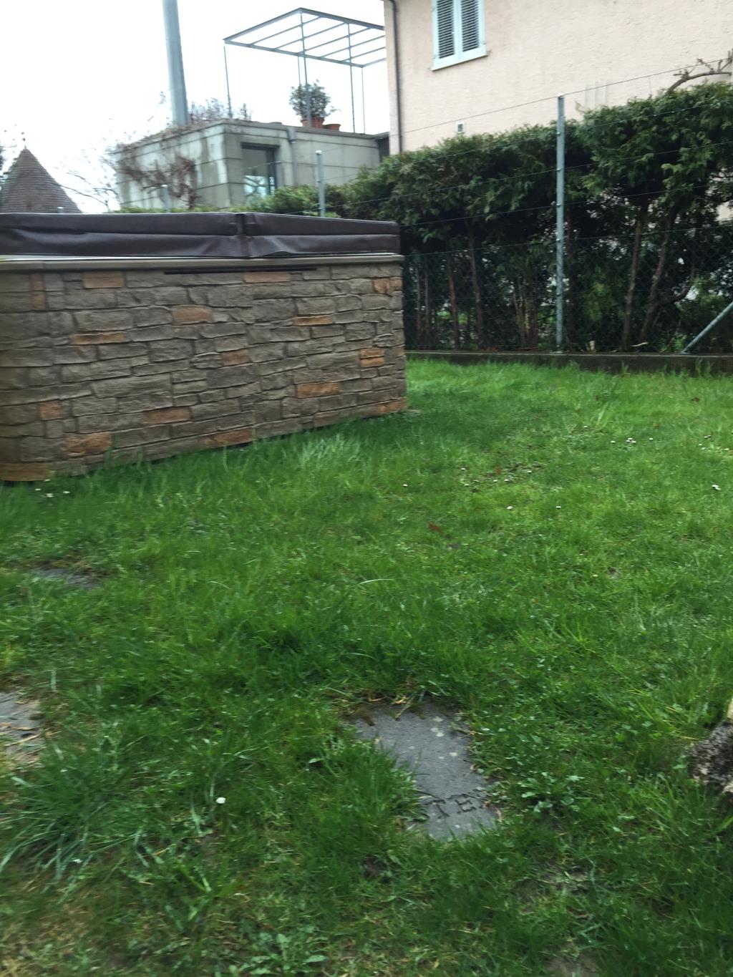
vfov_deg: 61.7
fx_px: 819
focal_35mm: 29
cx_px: 366
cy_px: 488
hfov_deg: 48.2
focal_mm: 4.15
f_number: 2.2
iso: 50
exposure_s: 1/120
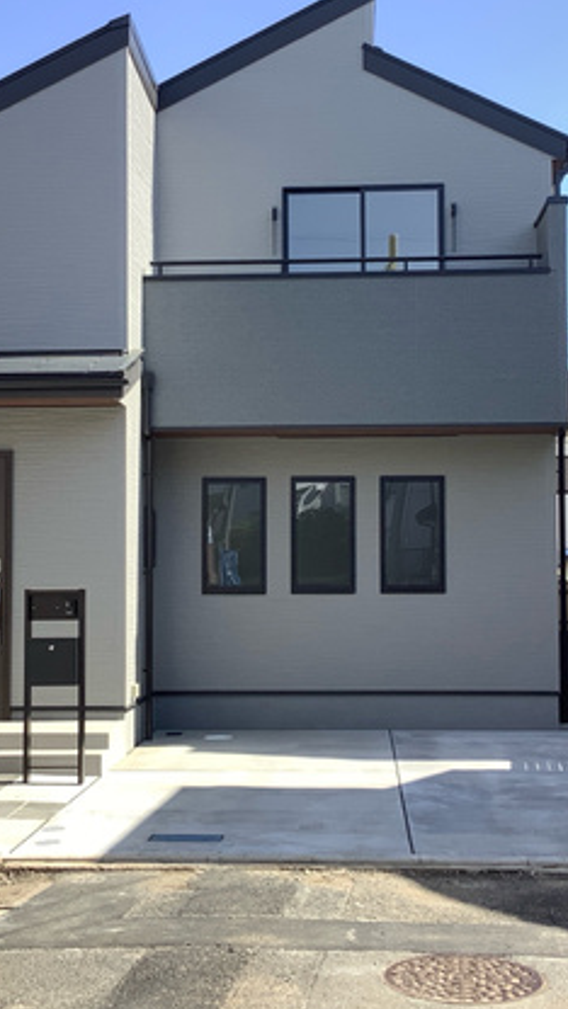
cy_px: 500
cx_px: 279
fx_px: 1392
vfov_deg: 39.9
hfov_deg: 23.1
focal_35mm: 52
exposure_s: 1/525
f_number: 2.4
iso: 25
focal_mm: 3.3
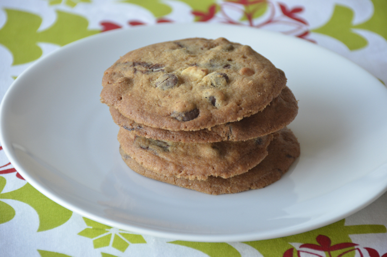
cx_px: 194
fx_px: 3219
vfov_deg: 4.6
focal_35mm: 300
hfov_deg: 6.9
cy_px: 128
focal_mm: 200
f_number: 5.6
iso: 1000
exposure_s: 1/80
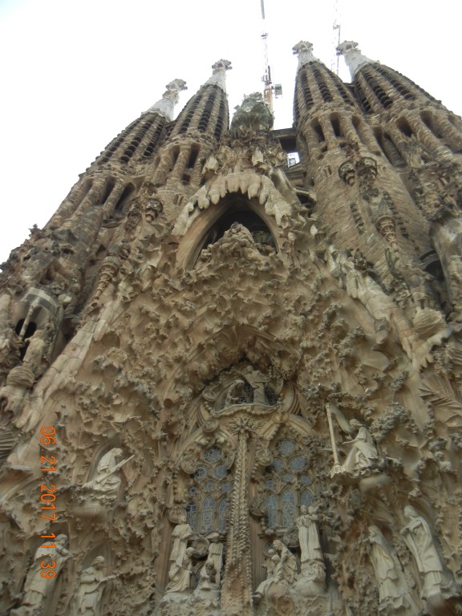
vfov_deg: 60.0
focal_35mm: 30
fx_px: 534
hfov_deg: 46.8
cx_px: 231
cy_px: 308
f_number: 3.5
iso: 160
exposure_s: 1/275
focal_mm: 5.4
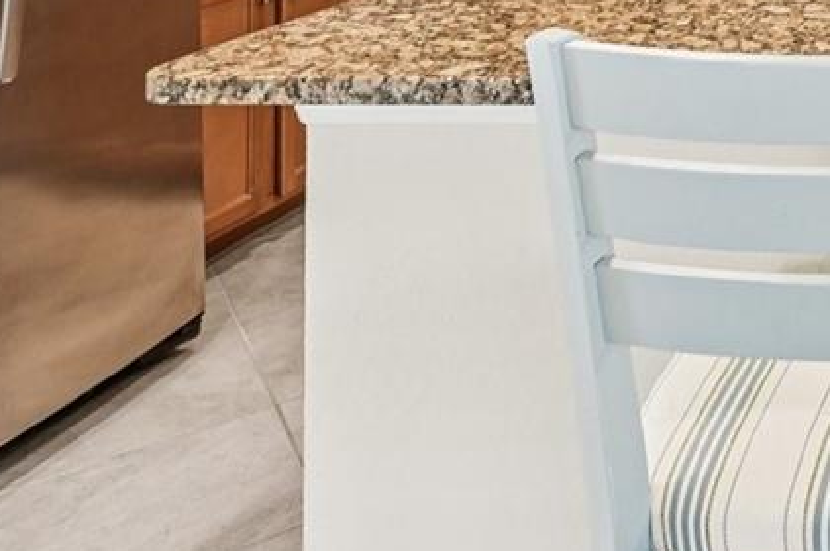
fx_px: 1221
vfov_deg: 20.7
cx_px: 1211
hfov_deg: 27.4
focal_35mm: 53
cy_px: -326
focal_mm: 14
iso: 400
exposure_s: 1/10
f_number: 8
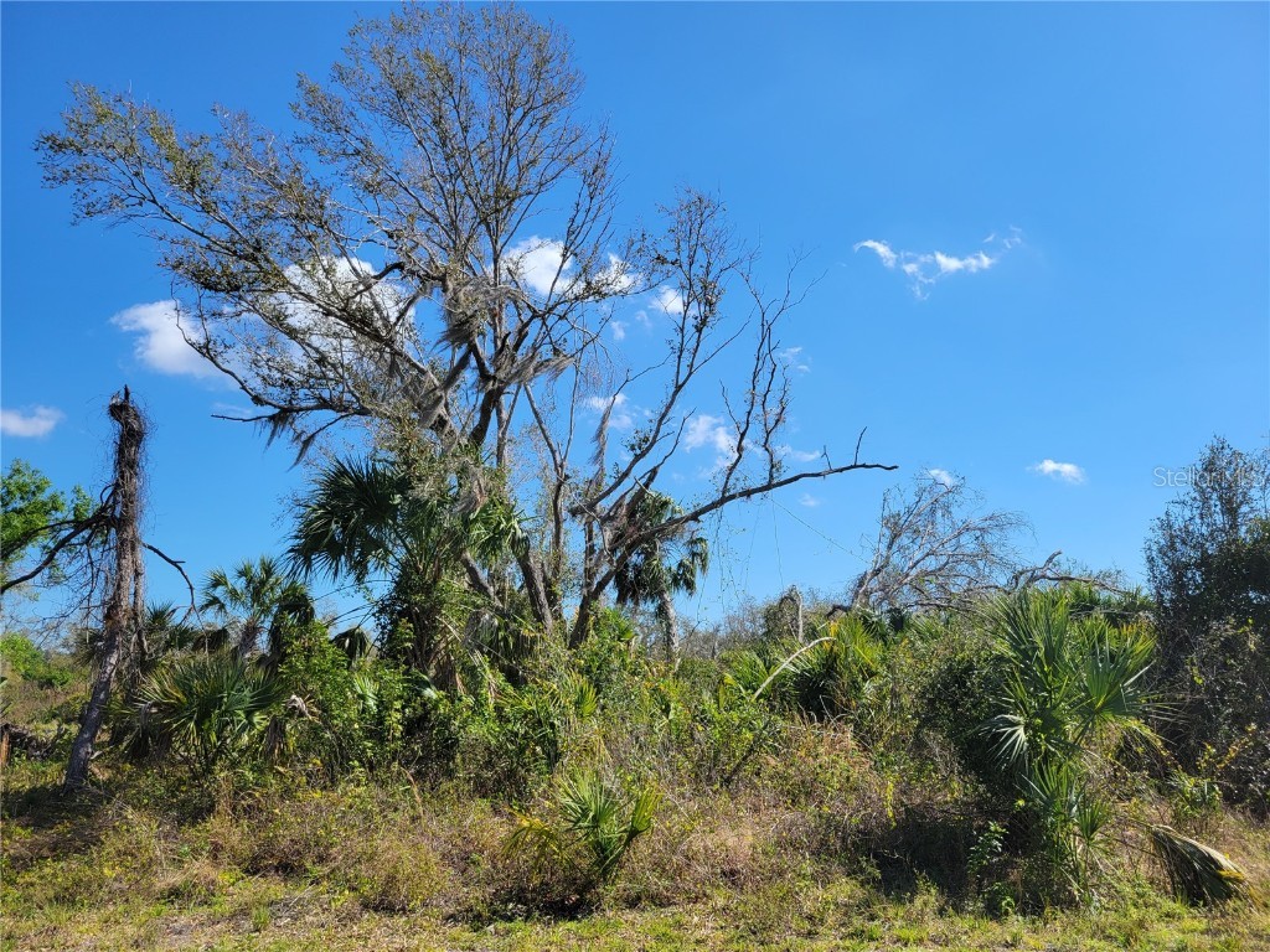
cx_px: 635
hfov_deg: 67.3
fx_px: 954
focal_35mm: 26
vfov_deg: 53.1
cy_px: 476
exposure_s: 1/2430
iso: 40
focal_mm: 5.4
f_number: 1.8
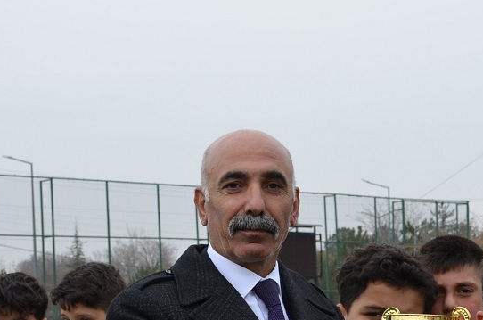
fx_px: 1446
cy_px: 341
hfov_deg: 18.8
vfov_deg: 12.4
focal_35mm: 108
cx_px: 359
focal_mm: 26
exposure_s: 1/200
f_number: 7.1
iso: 200
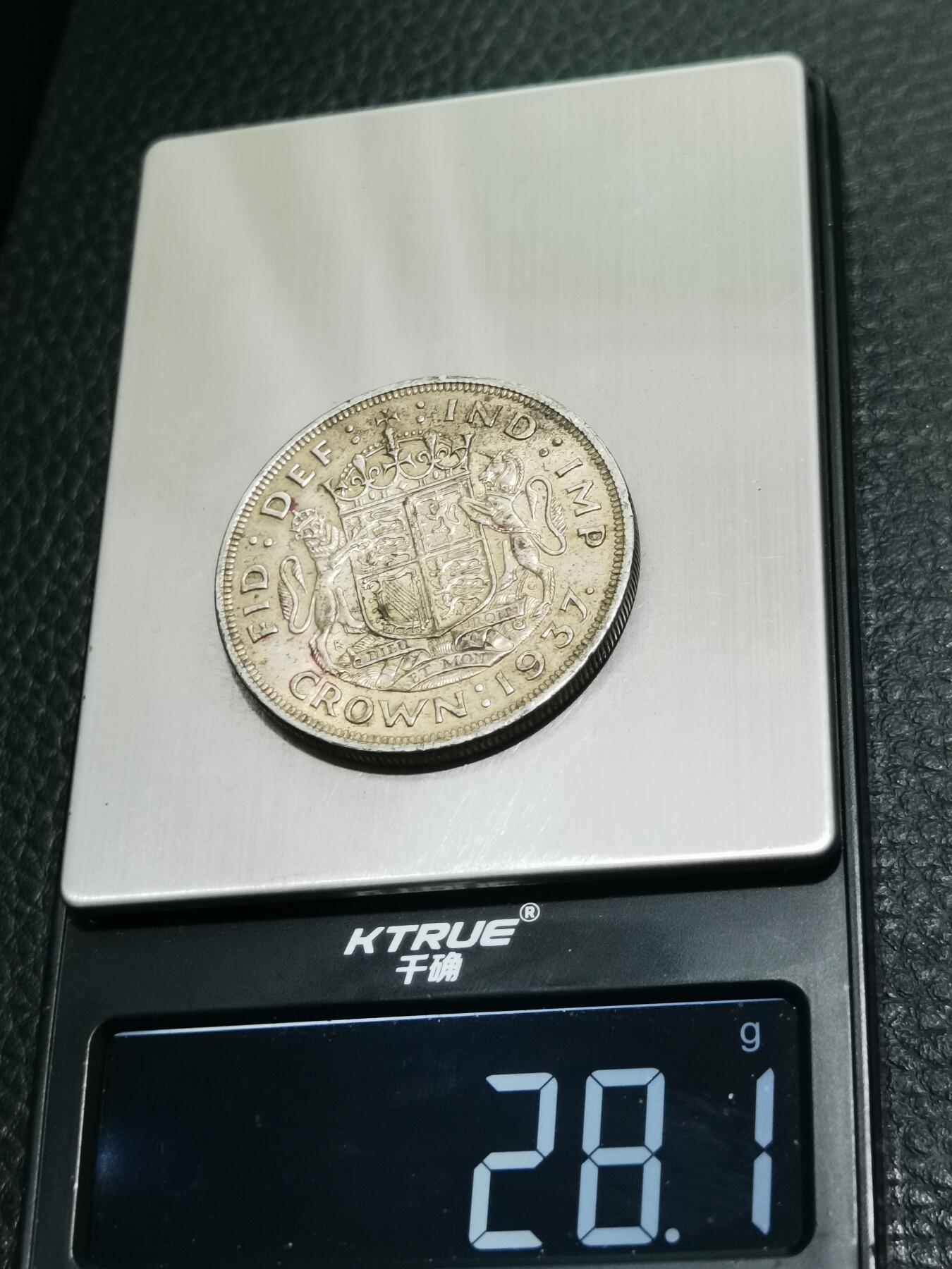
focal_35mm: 62
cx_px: 476
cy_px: 634
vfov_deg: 31.2
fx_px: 2273
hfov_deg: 23.7
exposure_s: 1/100
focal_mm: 6.67
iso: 200
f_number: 1.9
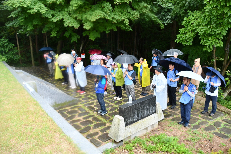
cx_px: 116
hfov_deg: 67.4
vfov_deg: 47.9
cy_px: 77
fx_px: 173
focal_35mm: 27
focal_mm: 18
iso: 800
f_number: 4.5
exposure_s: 1/80
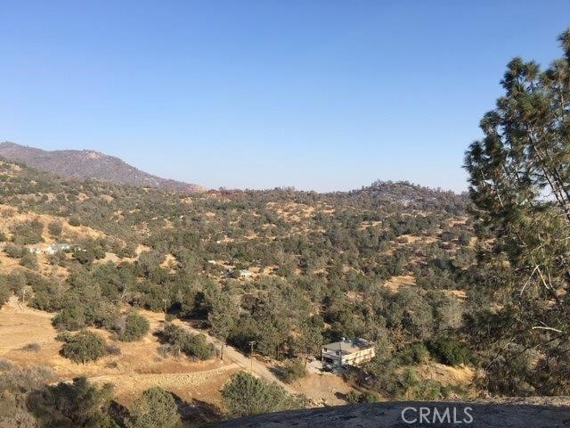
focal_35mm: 29
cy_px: 214
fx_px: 478
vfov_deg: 48.2
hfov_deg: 61.7
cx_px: 285
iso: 25
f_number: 2.2
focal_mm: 4.15
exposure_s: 1/1068
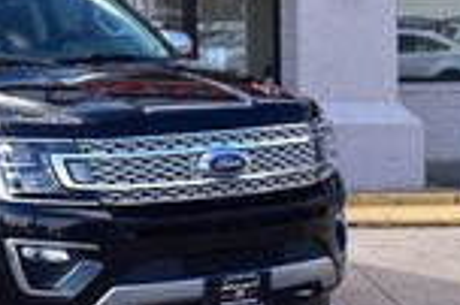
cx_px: 91
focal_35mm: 126
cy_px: 48
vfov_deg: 10.8
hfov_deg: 16.2
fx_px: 1608
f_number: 10
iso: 400
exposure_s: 1/250
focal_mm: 32
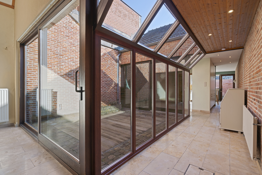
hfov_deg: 96.7
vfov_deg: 73.8
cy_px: 88
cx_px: 131
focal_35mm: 16
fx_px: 116
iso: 250
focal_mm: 16
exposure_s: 1/5
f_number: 11
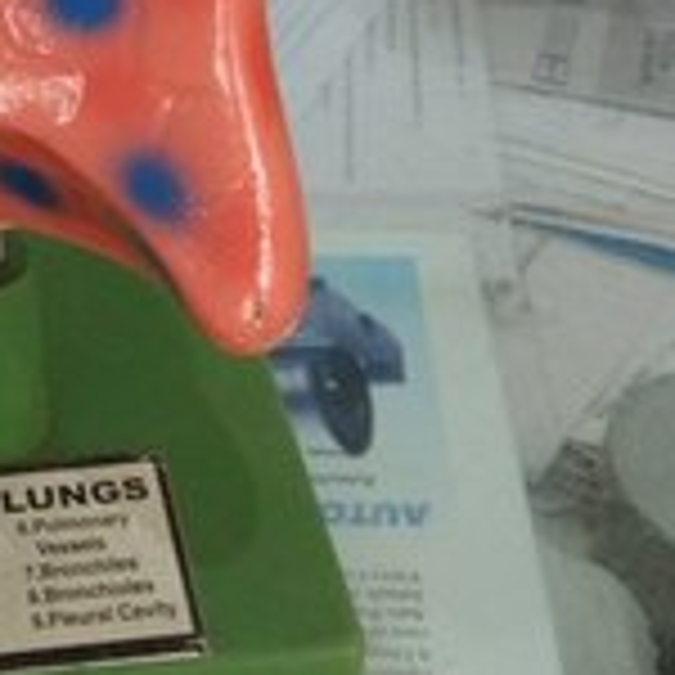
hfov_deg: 25.7
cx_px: -65
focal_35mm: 62
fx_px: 1368
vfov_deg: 26.4
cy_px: 22
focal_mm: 3.57
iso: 250
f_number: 2
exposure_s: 1/33
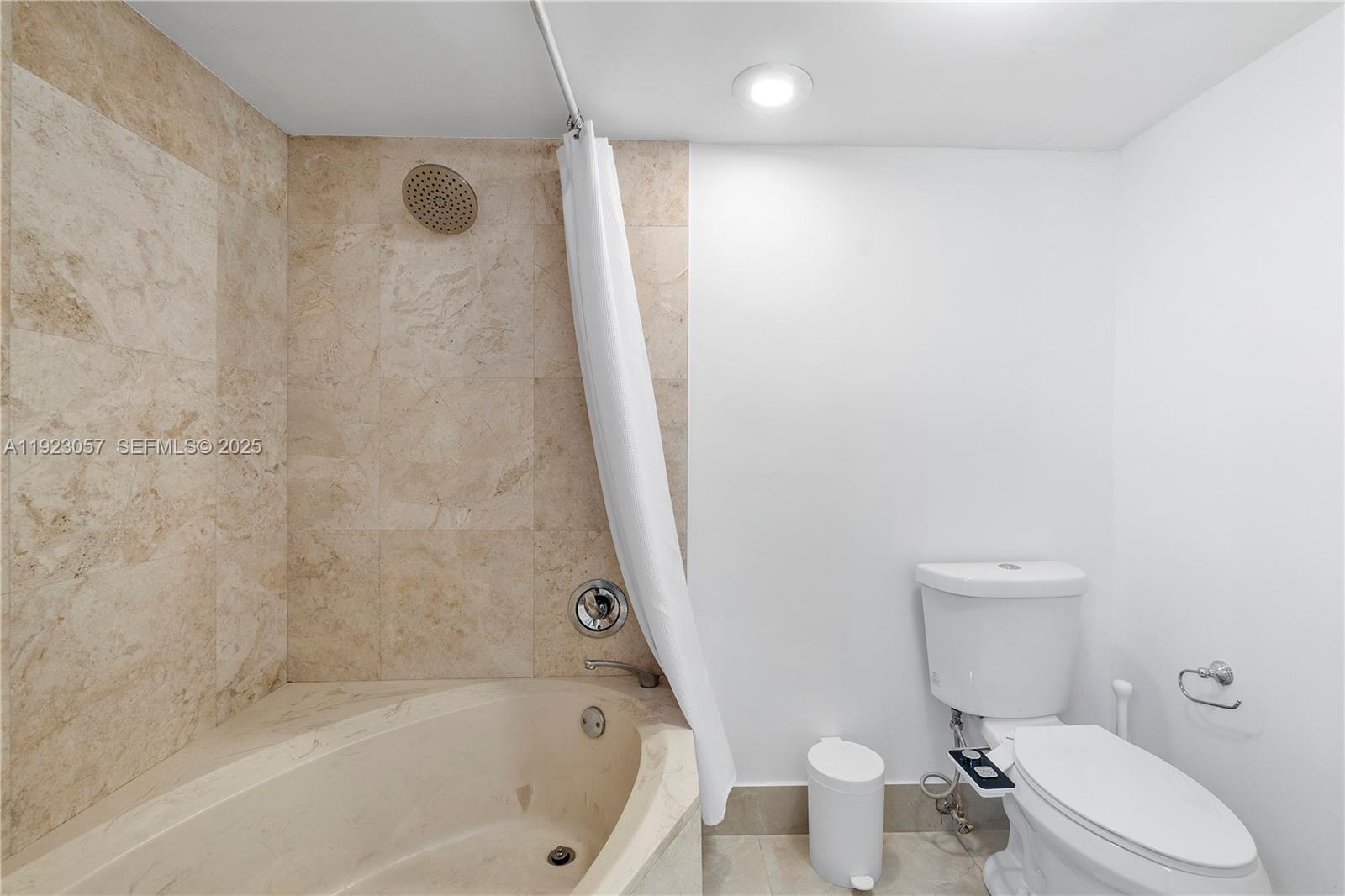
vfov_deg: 77.3
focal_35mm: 15
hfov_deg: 100.4
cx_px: 672
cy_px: 448
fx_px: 560
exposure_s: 1/3
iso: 160
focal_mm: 10
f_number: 11
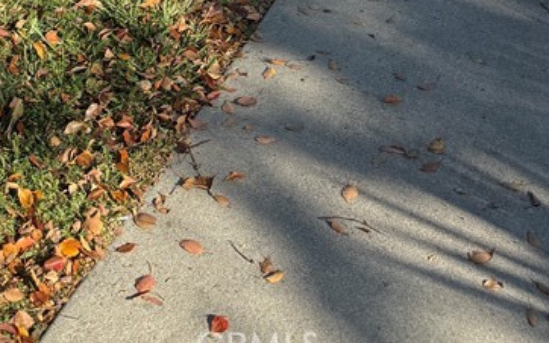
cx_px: 45
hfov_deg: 27.5
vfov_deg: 14.1
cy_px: -410
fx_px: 1077
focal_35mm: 72
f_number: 1.78
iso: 80
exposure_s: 1/2611
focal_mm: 6.76
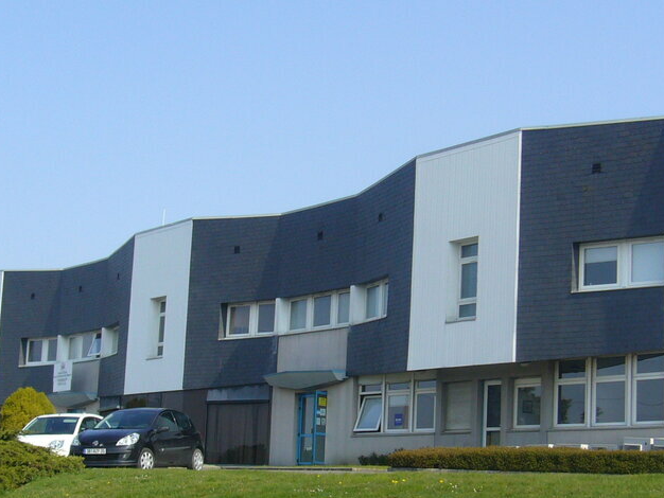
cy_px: 297
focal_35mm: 69
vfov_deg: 21.3
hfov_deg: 28.1
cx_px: 379
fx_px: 1324
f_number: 5.6
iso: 80
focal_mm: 5.8
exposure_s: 1/320
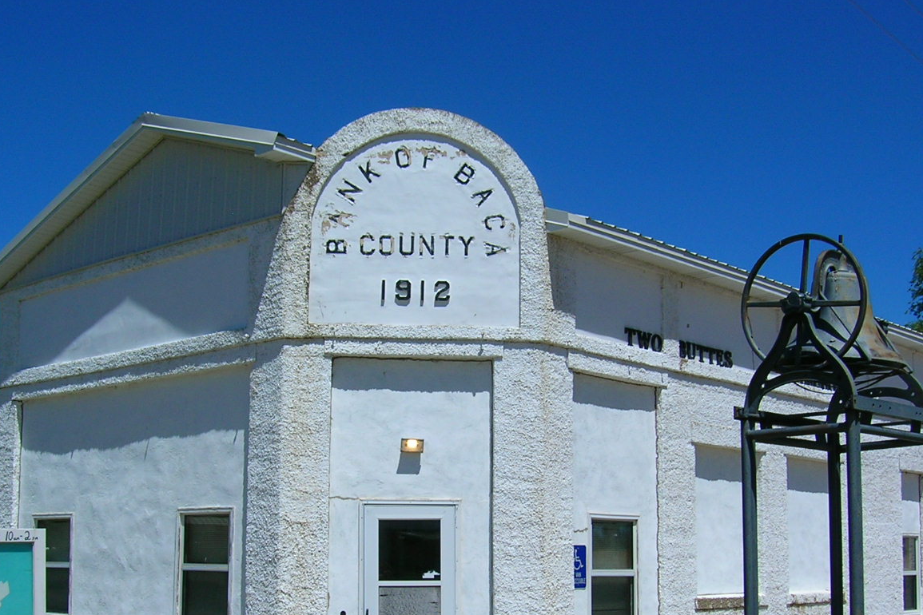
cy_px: 395
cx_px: 489
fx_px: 1256
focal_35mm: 49
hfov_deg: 40.3
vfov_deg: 27.4
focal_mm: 5.7
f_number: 4.9
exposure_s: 1/960
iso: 50
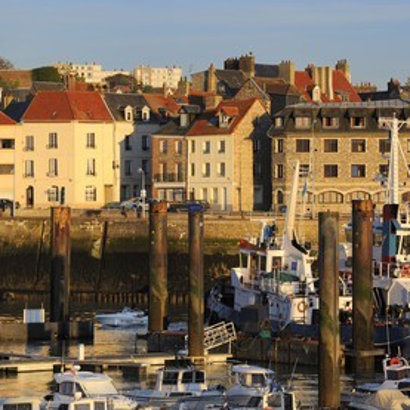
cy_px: 204
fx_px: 2506
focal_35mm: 187
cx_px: 309
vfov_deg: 9.4
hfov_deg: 9.3
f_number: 9
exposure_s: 1/200
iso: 200
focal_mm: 145
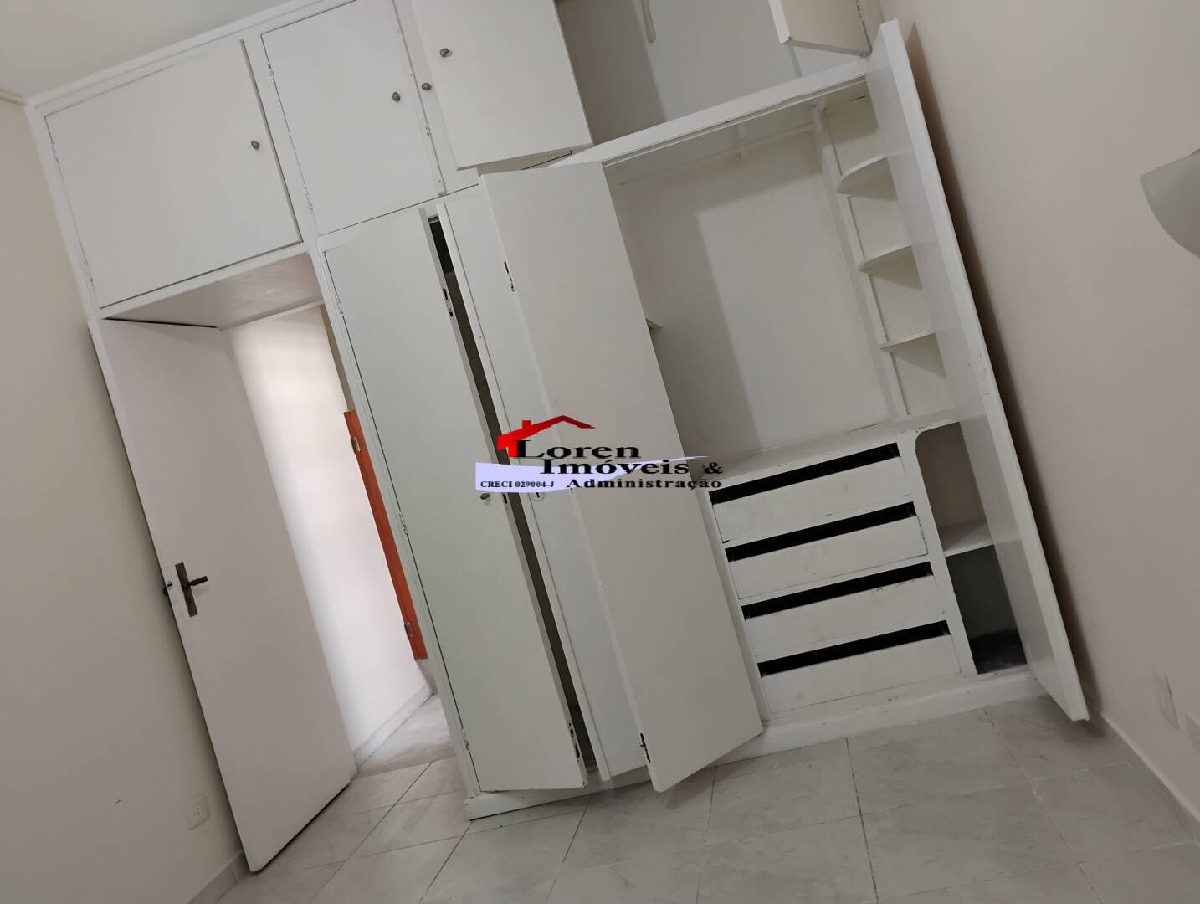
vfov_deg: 49.9
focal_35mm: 28
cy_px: 452
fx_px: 972
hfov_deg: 63.4
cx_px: 600
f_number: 1.8
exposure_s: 1/30
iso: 1250
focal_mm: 4.26
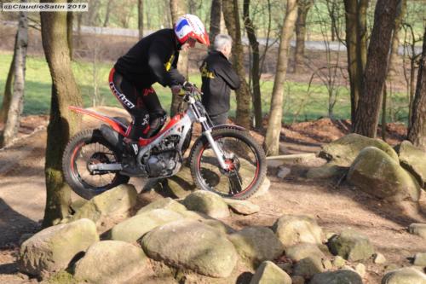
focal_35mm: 116
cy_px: 142
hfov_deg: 17.6
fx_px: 1372
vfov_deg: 11.8
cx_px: 213
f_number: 6.3
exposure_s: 1/160
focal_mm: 116
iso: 250
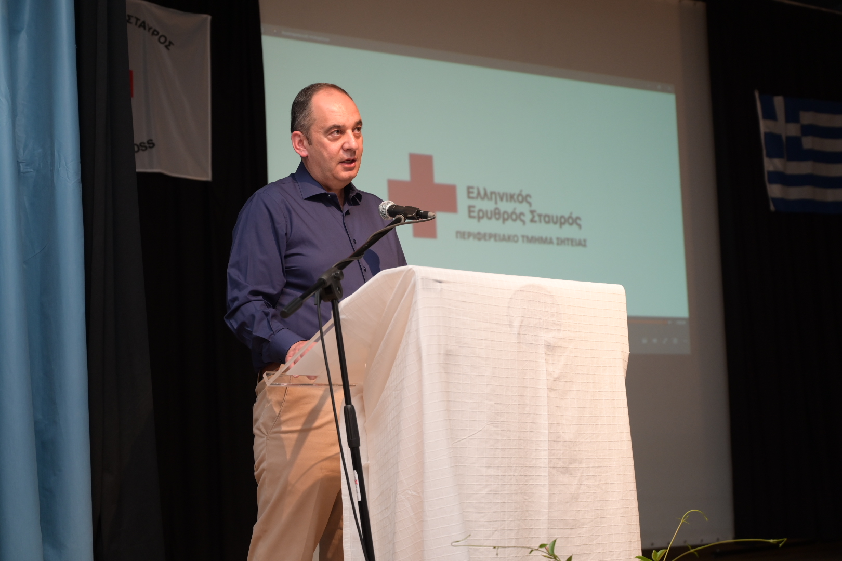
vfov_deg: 24.2
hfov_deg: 35.6
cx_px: 421
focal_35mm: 56
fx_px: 1310
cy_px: 280
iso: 1100
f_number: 4
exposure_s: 1/160
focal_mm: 56
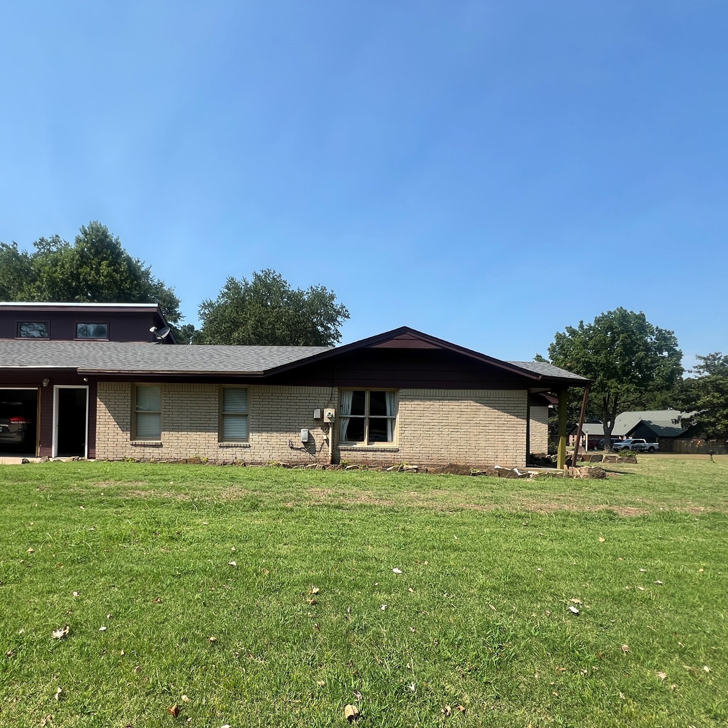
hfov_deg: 79.6
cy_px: 426
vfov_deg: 80.0
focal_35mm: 18
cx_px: 286
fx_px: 428
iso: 32
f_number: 1.8
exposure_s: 1/1074
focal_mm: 1.57
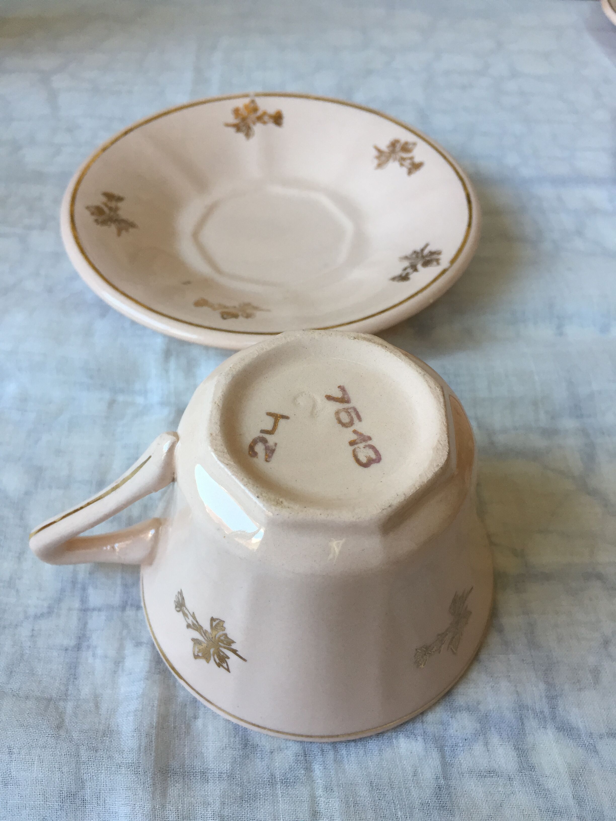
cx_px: 308
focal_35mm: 29
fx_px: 688
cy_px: 410
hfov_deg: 48.2
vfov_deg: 61.7
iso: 32
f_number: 2.2
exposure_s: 1/33
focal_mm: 4.15
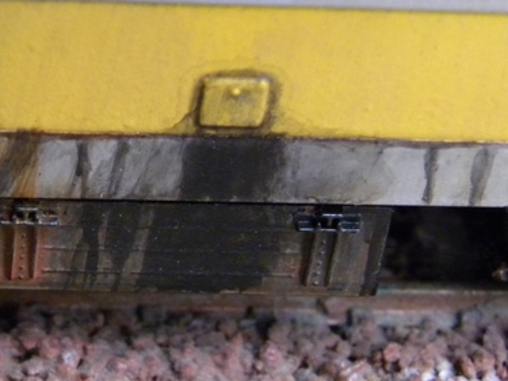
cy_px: 278
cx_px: 38
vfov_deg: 9.7
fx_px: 2230
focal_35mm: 152
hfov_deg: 12.9
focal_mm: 13.4
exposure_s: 1/69.2
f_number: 4
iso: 400
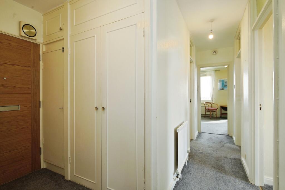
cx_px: 142
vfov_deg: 70.5
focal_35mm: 17
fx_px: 135
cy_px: 95
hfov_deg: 93.2
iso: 640
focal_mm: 17
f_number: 10
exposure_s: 1/30
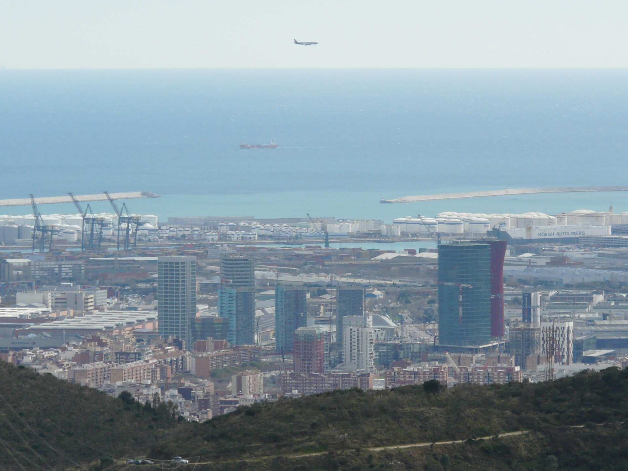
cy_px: 210
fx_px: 6513
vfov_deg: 4.1
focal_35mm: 359
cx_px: 328
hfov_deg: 5.5
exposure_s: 1/500
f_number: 6.3
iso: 100
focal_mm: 44.9
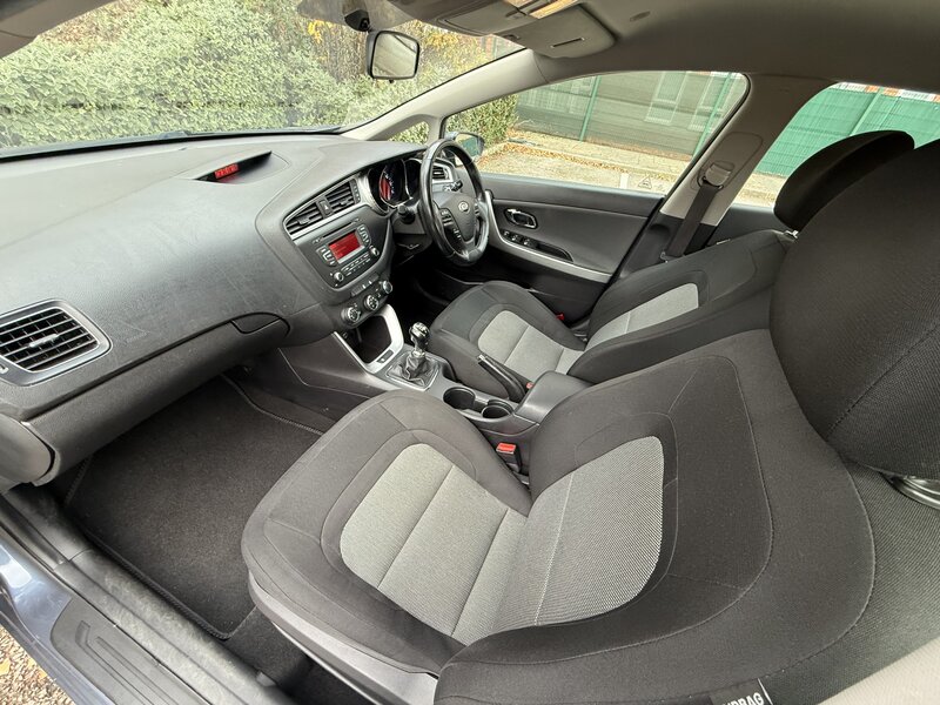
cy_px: 352
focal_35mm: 14
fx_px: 380
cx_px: 470
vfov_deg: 85.7
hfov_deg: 102.1
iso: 320
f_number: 2.2
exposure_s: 1/60
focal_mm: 2.22
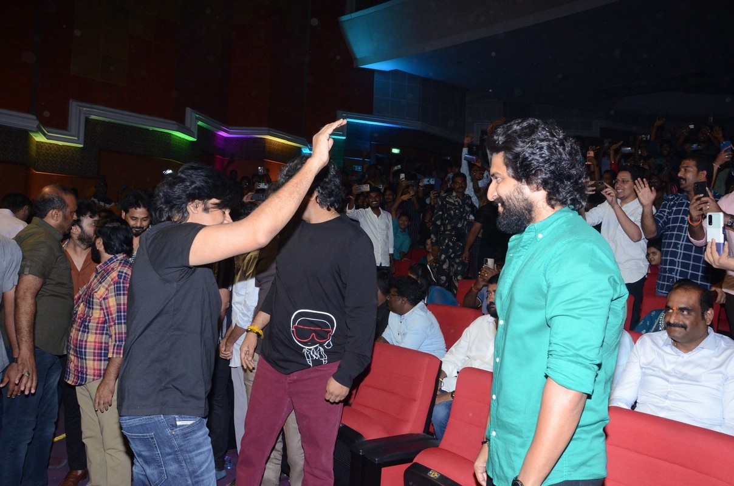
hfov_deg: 67.5
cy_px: 243
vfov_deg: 47.7
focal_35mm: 27
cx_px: 367
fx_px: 549
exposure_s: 1/125
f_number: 10
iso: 1250
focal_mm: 18
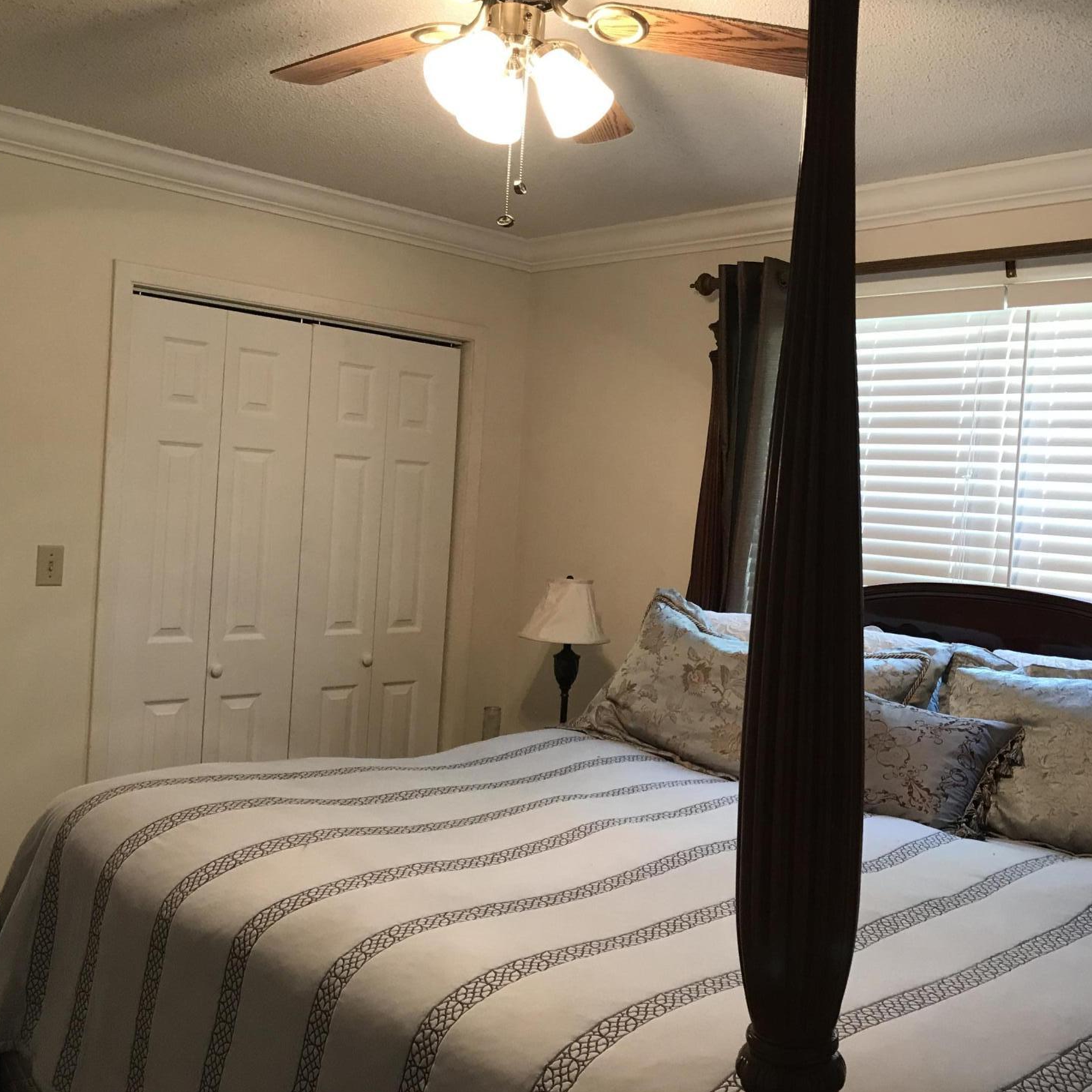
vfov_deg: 48.4
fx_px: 1213
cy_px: 536
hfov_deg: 48.3
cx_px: 634
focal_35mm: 34
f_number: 1.8
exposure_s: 1/15
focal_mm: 3.99
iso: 40
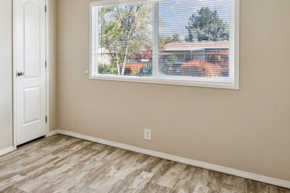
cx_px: 26
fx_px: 266
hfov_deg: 50.3
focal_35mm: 33
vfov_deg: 39.2
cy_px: 57
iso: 400
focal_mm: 15.5
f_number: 13
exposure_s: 1/13
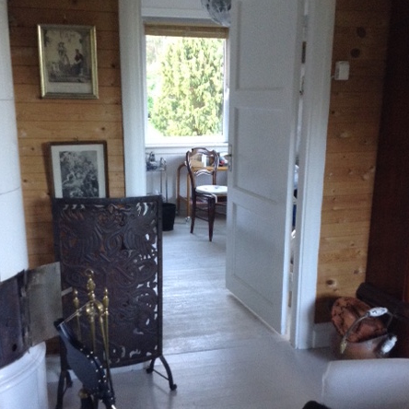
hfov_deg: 40.0
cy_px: 247
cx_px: 203
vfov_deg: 39.8
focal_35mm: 42
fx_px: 561
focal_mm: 3.3
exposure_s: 1/25
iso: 160
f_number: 2.4
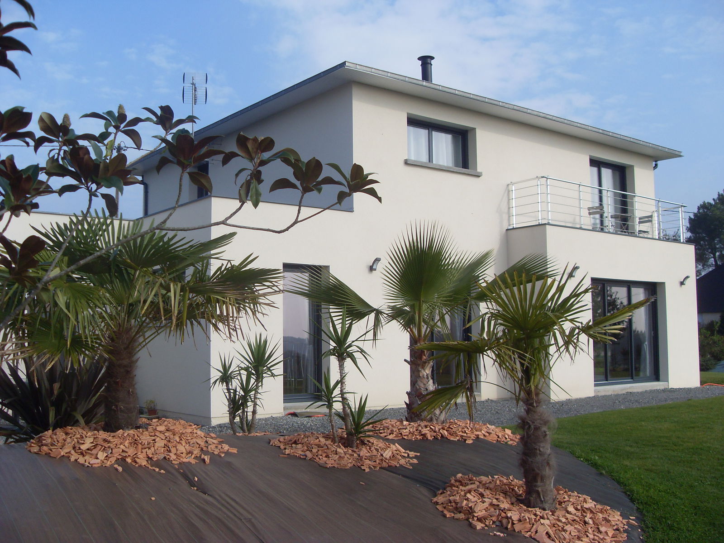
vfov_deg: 40.7
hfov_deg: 52.6
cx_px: 362
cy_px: 272
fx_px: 732
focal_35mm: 35
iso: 80
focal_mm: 6.3
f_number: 7
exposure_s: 1/250
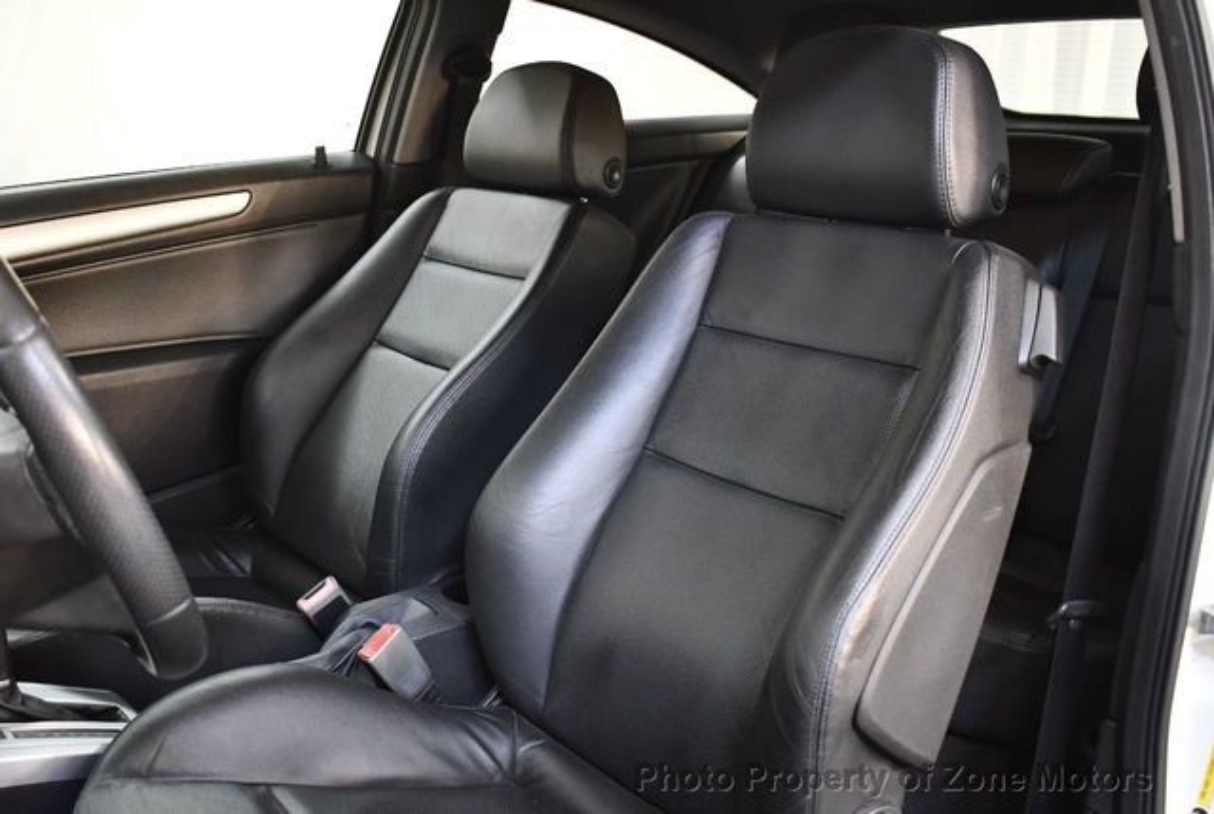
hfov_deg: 53.1
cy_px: 407
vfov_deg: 37.0
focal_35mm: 36
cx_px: 607
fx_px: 1216
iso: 2200
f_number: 3.5
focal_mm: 18
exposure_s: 1/125
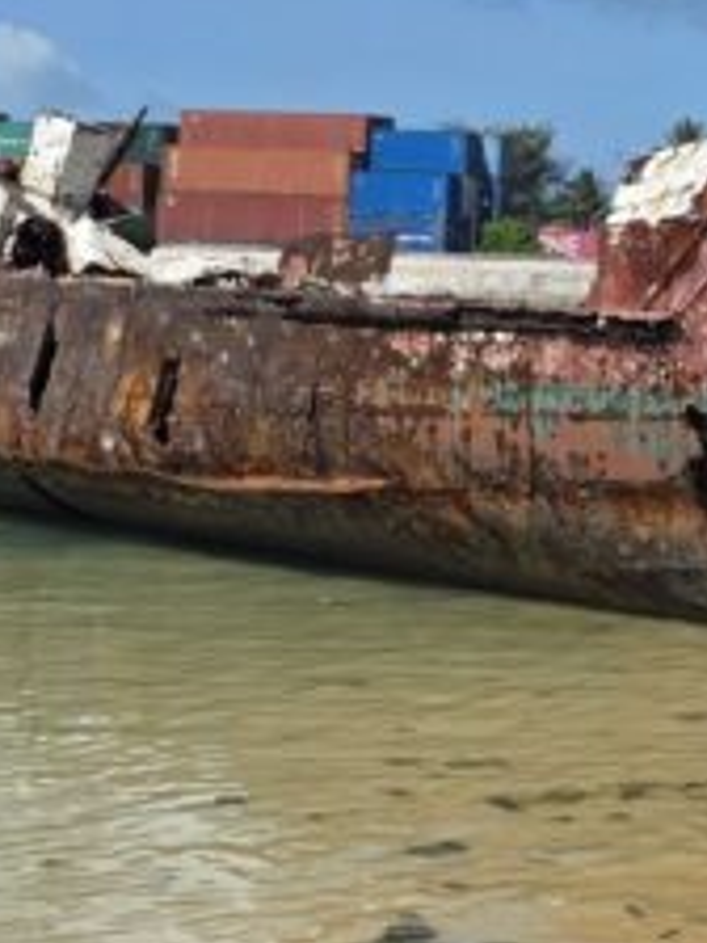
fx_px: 2859
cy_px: 105
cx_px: 450
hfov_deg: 14.1
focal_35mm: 105
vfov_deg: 18.4
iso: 50
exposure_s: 1/7944
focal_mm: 6.3
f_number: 1.7
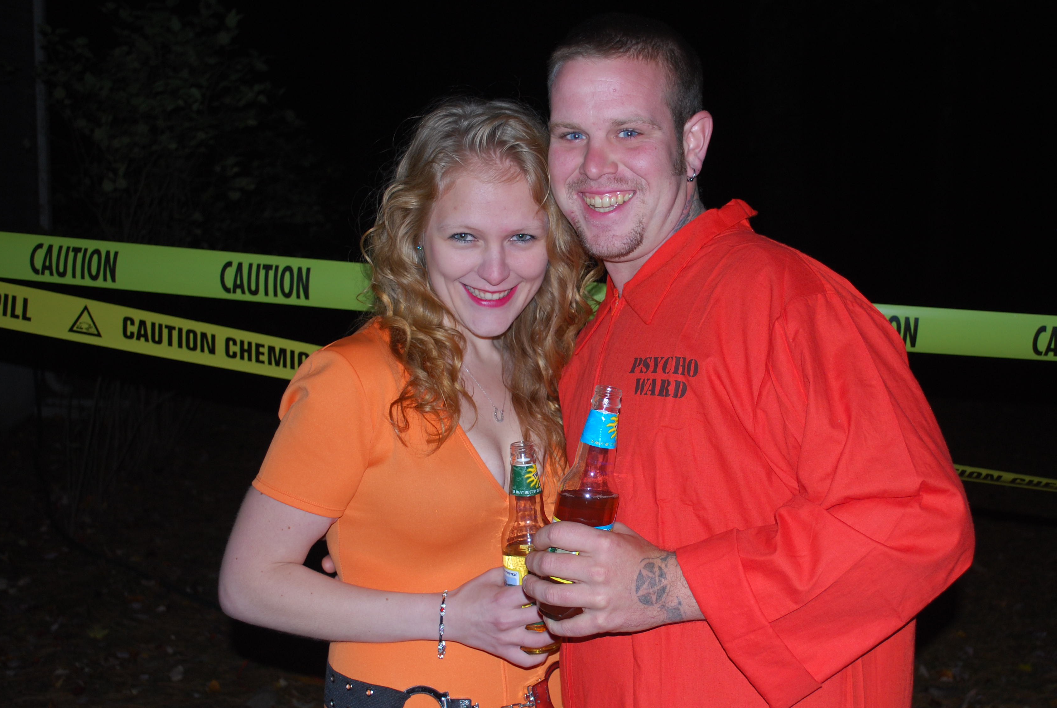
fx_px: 1529
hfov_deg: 38.1
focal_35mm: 52
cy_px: 378
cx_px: 608
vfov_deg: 26.1
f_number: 4.8
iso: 200
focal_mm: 30
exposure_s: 1/60
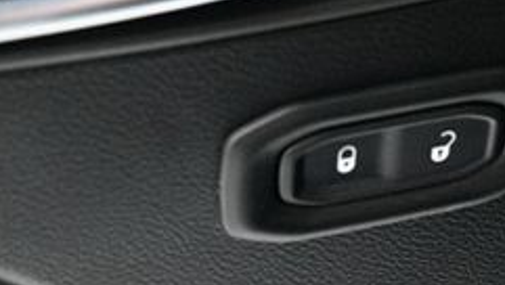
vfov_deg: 11.8
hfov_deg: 21.3
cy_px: -103
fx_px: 1340
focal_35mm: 100
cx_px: 281
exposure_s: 1/60
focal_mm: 24
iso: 5000
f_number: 3.8
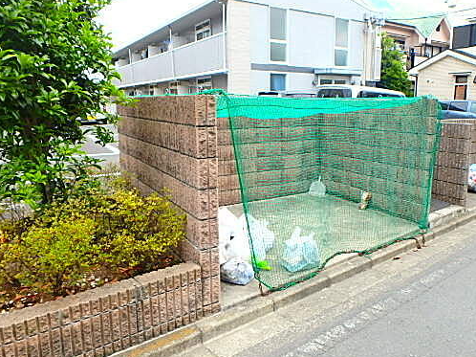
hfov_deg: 64.9
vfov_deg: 51.3
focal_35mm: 27
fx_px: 371
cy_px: 179
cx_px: 280
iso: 125
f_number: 3.5
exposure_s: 1/250
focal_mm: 3.7
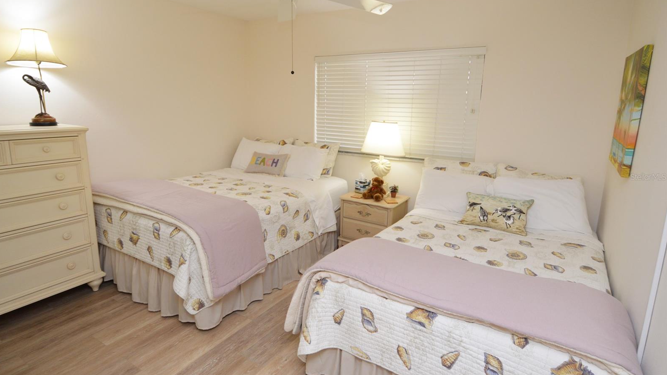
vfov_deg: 58.3
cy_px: 177
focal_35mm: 19
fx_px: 336
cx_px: 331
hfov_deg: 89.6
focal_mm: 12
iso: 560
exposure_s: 1/60
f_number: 4
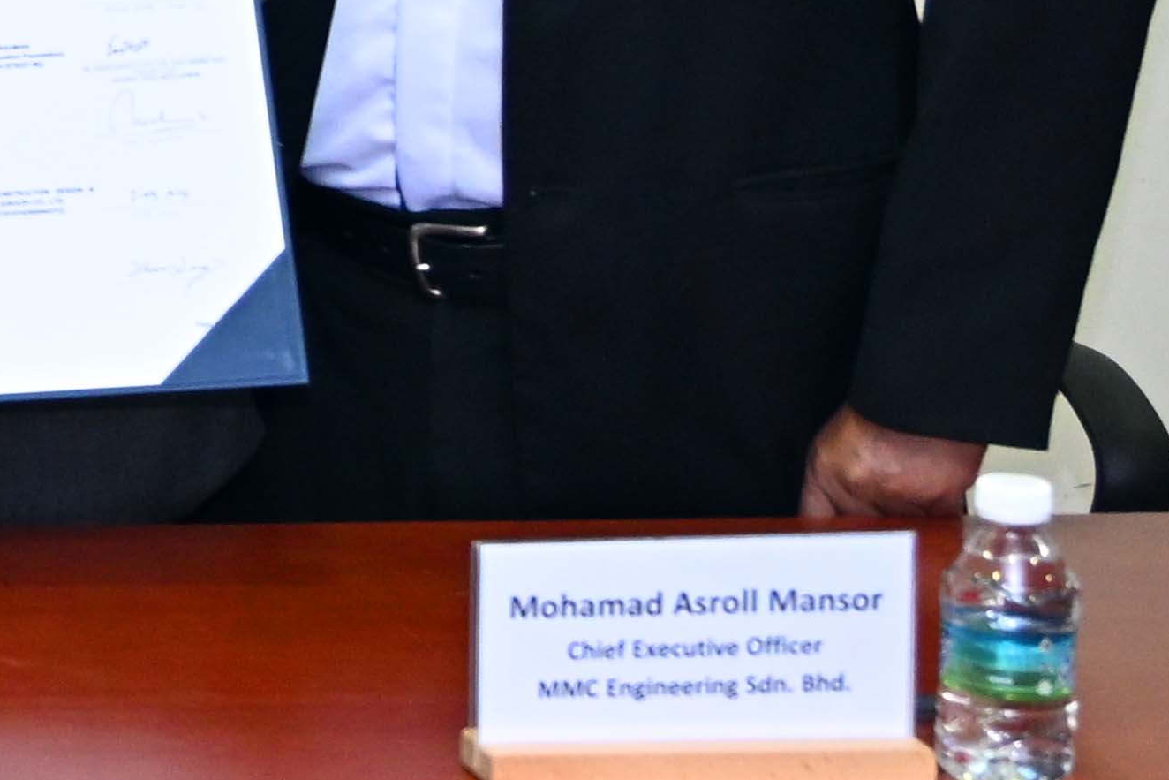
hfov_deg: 11.3
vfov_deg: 8.2
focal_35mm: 164
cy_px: -415
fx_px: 5326
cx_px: -1184
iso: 1000
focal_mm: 26
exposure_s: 1/100
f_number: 4
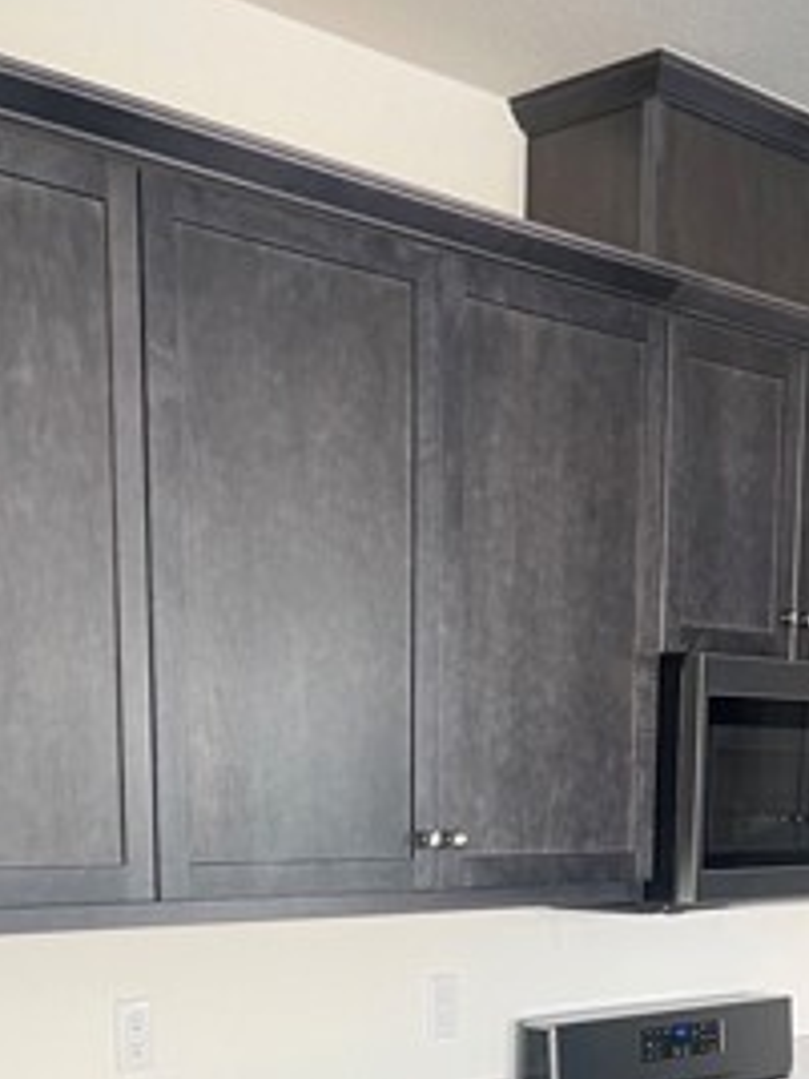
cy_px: 1143
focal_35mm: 62
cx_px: 407
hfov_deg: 23.7
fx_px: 1932
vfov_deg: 28.7
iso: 80
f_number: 1.6
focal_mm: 5.1
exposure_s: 1/60
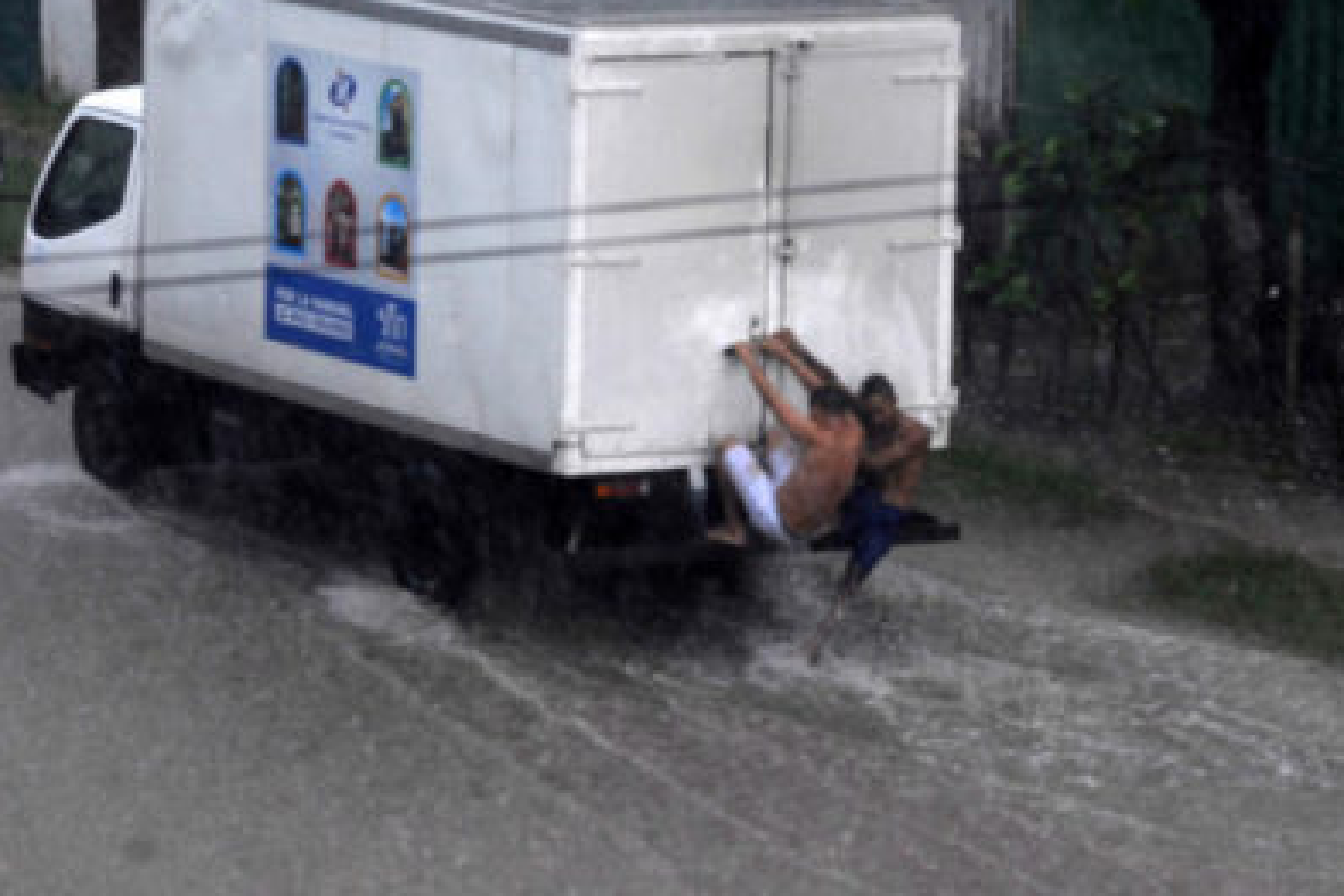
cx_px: 694
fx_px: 6981
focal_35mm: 187
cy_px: 458
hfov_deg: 11.0
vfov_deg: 7.3
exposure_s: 1/250
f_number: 5.6
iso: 560
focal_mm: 120
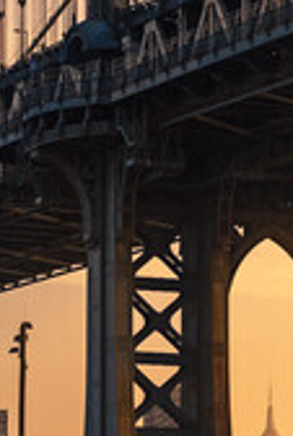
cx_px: 211
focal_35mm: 187
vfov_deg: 10.7
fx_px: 2269
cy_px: -138
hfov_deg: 7.4
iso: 100
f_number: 11
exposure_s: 1/250
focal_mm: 42
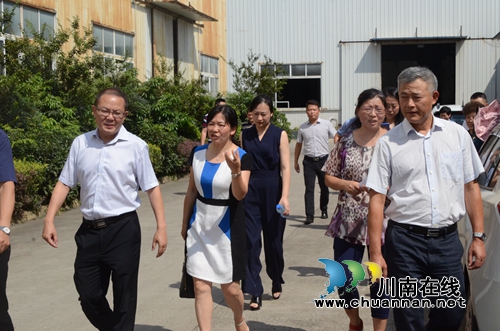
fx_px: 873
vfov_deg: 21.5
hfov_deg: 32.0
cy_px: 166
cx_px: 250
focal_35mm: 63
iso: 1250
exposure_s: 1/1000
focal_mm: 42
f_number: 16
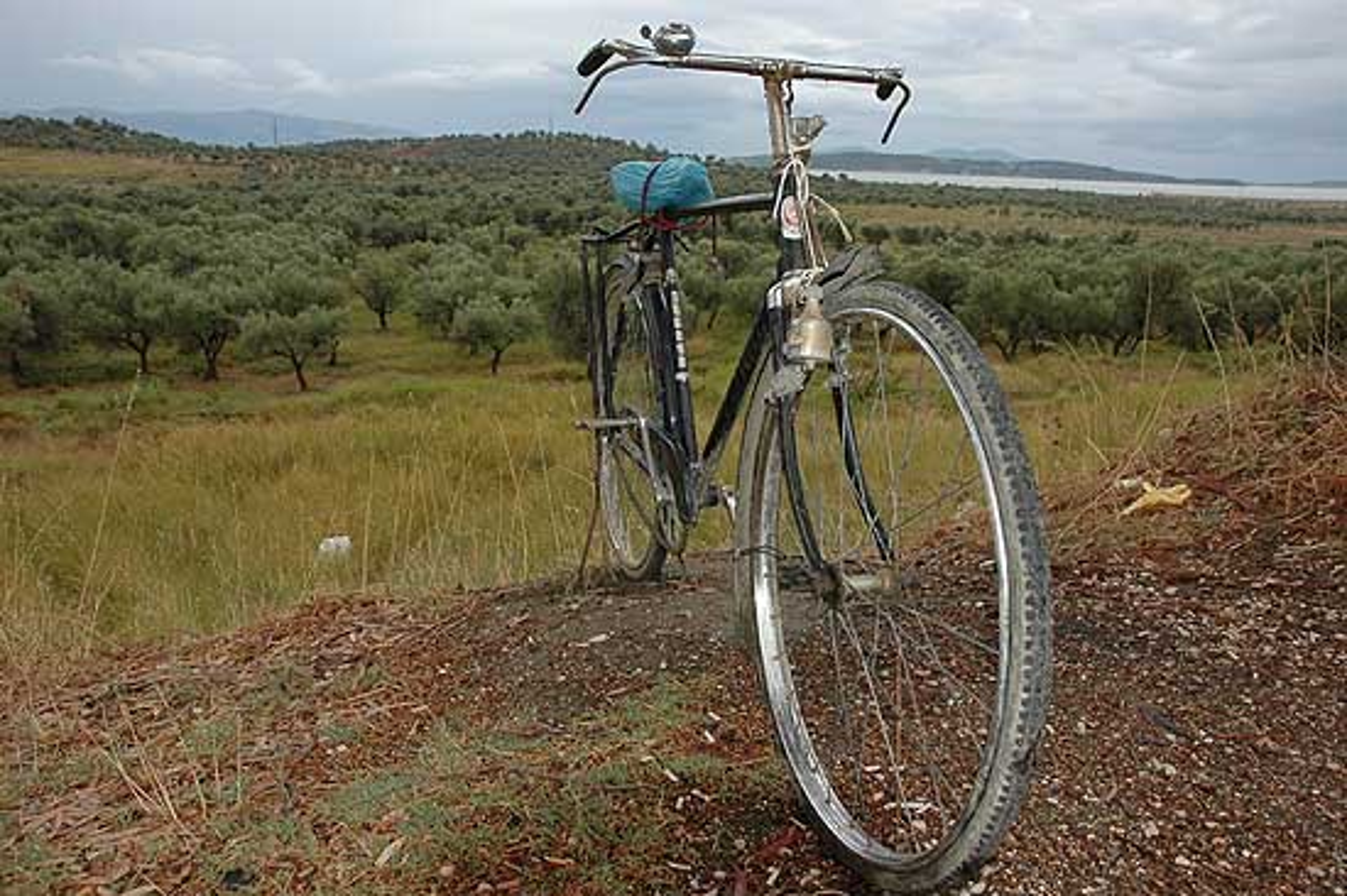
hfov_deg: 67.4
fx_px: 1010
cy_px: 448
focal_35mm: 27
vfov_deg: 47.9
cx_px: 674
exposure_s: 1/200
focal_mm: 18
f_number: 6.3
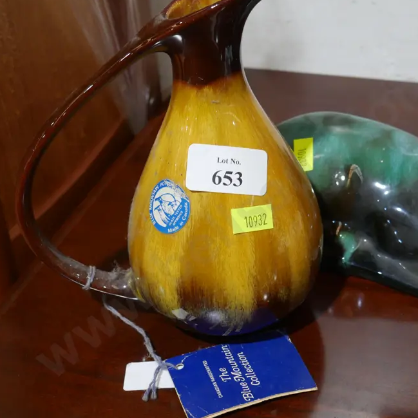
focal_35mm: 67
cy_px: 172
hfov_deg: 25.5
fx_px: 915
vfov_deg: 25.7
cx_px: 306
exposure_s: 1/60
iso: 640
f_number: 5.2
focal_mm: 24
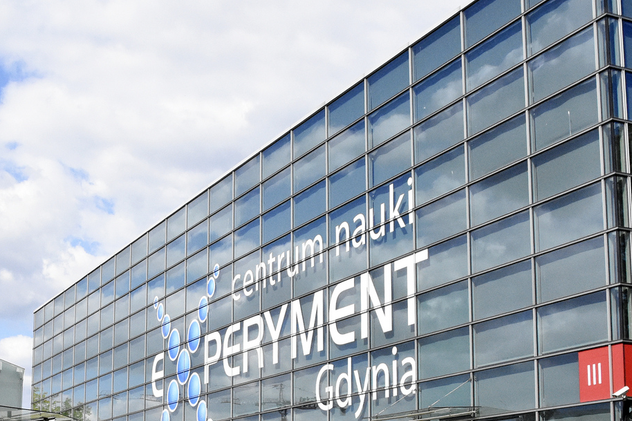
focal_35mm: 57
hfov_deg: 34.6
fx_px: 1003
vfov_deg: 23.2
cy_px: 373
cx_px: 201
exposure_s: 1/6400
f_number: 9
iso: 2500
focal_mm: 17
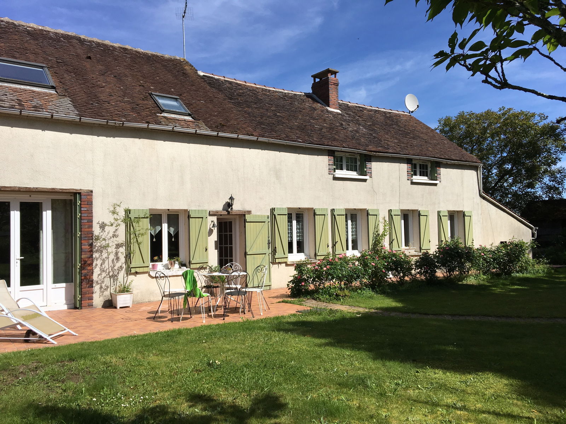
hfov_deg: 61.7
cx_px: 283
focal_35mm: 29
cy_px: 212
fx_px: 474
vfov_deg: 48.2
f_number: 2.2
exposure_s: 1/2331
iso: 25
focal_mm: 4.15
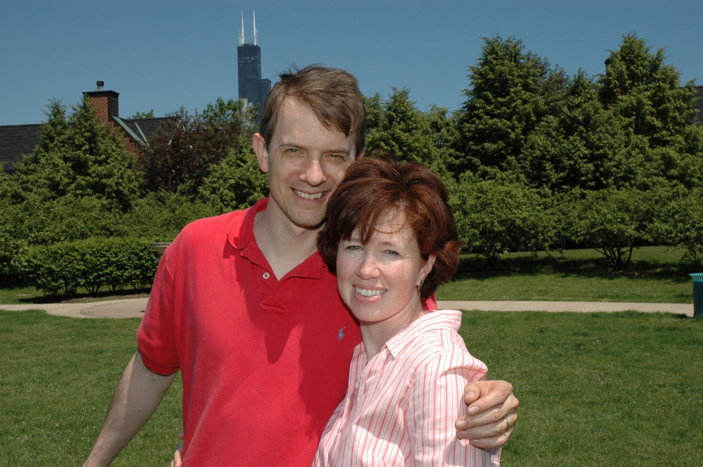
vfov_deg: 30.8
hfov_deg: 45.0
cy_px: 234
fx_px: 849
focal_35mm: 44
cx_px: 352
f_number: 13
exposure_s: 1/500
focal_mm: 29
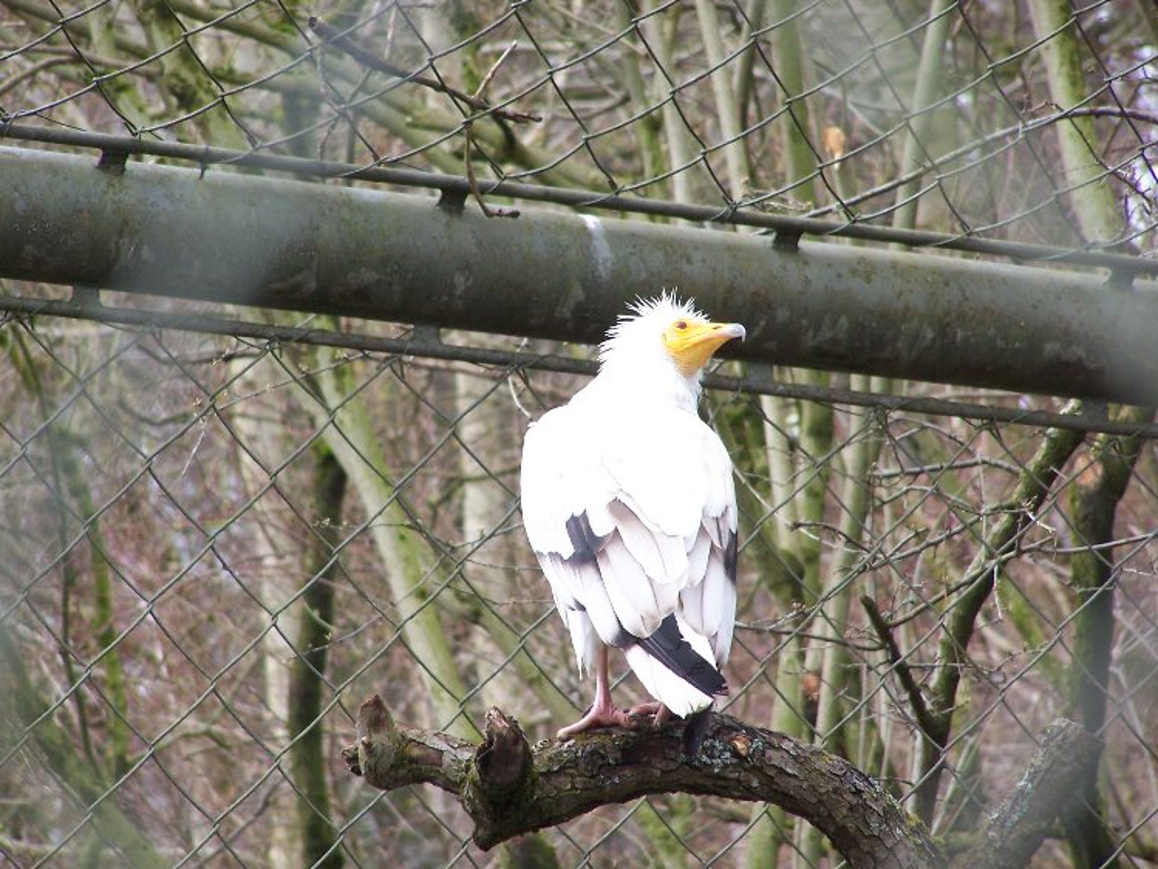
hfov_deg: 5.0
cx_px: 574
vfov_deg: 3.7
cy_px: 449
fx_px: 13283
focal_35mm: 397
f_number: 3.7
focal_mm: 63
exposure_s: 1/320
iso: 140
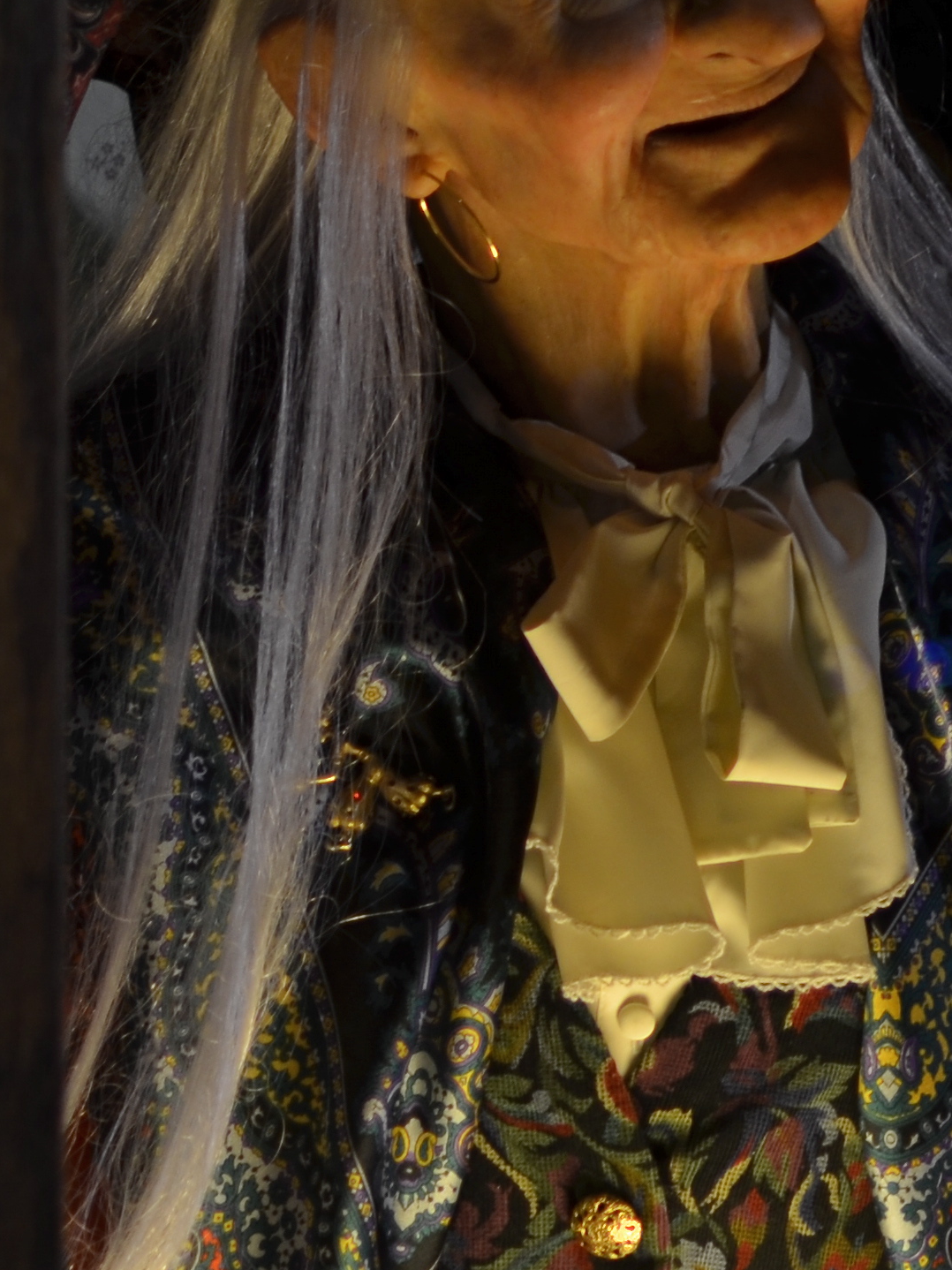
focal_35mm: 173
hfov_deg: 8.3
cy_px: 450
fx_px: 6333
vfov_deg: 11.4
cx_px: -627
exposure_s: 1/40
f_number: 1.8
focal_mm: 35
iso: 100
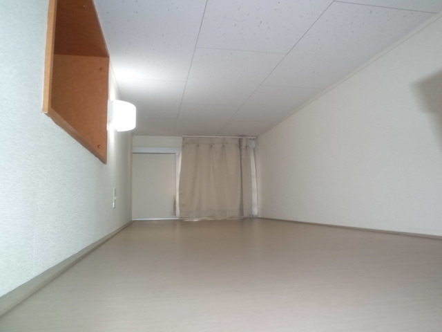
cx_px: 221
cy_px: 166
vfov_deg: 53.1
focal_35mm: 26
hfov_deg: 67.3
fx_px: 332
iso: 200
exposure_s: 1/60
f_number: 2.8
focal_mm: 4.7
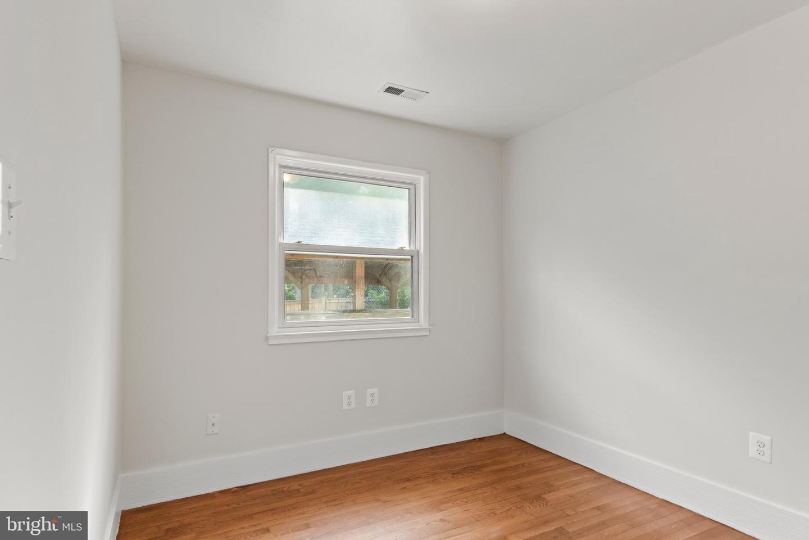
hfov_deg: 90.0
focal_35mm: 18
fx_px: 404
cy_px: 270
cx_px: 404
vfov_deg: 67.4
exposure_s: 1/1.43
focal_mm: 12
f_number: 11
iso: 250
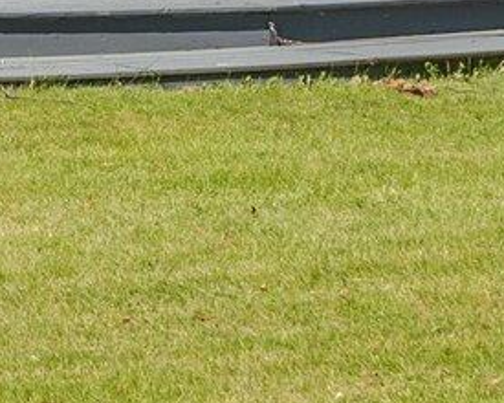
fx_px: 3237
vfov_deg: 6.9
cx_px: -471
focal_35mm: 217
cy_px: -428
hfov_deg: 8.5
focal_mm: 20.9
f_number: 8
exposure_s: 1/640
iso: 400
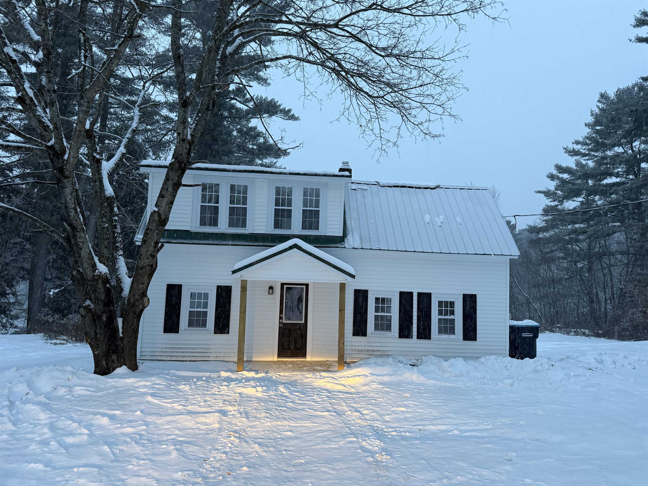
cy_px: 243
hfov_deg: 71.6
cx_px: 324
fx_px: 449
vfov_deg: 56.8
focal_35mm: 24
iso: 250
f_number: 1.78
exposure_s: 1/60
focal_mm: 6.76
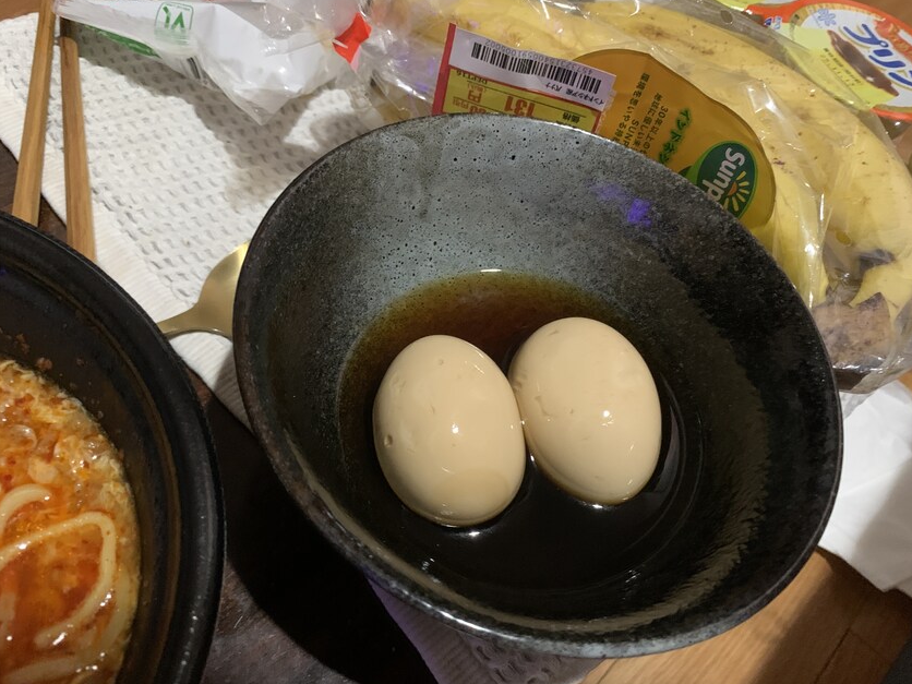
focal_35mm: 28
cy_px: 363
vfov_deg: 49.7
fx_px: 738
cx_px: 435
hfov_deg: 63.4
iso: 640
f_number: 1.8
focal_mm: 4.25
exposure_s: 1/30
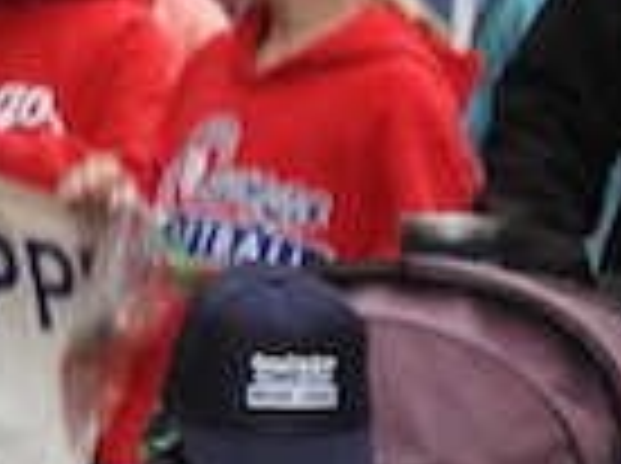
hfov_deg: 1.2
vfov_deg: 0.9
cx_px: 2369
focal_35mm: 1707
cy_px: 194
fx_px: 30570
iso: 250
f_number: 5.3
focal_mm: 39.4
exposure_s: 1/60
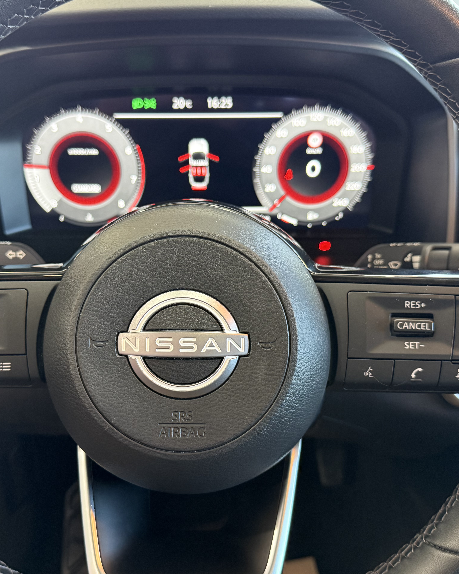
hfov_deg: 42.2
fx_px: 594
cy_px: 317
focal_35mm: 35
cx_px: 210
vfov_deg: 51.4
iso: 400
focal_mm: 6.76
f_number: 1.78
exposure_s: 1/60
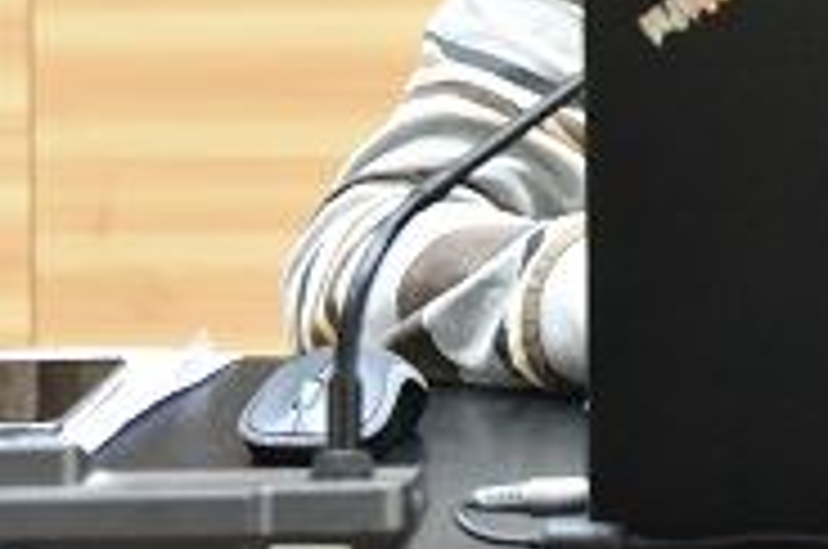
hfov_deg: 11.7
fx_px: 3903
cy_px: -292
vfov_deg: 7.9
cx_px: 1125
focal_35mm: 170
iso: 12800
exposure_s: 1/100
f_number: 4.5
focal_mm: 52
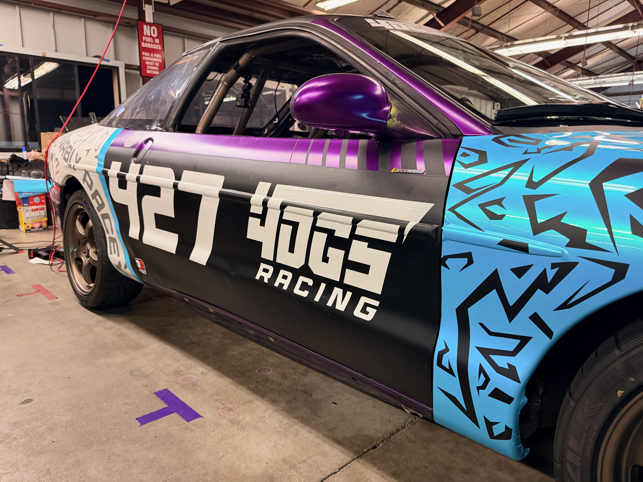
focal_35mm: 24
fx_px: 446
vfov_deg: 56.8
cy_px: 241
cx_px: 322
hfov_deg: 71.6
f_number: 1.78
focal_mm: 6.76
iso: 500
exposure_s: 1/60
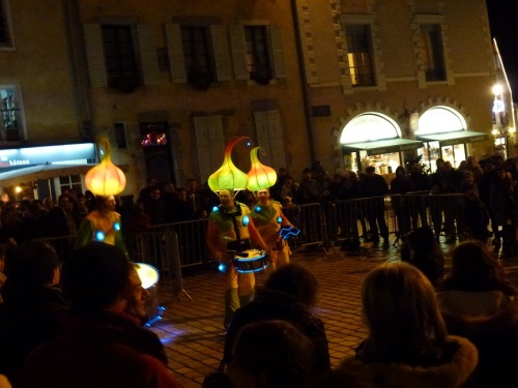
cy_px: 194
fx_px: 614
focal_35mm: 41
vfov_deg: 35.1
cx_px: 259
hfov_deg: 45.8
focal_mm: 7.4
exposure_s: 1/8
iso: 800
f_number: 3.9
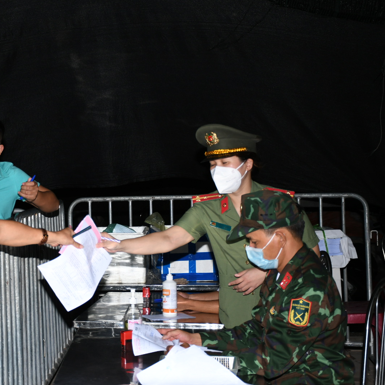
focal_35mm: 68
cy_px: 191
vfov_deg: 25.5
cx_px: 102
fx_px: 851
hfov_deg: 25.2
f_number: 4.2
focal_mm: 35
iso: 400
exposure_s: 1/200
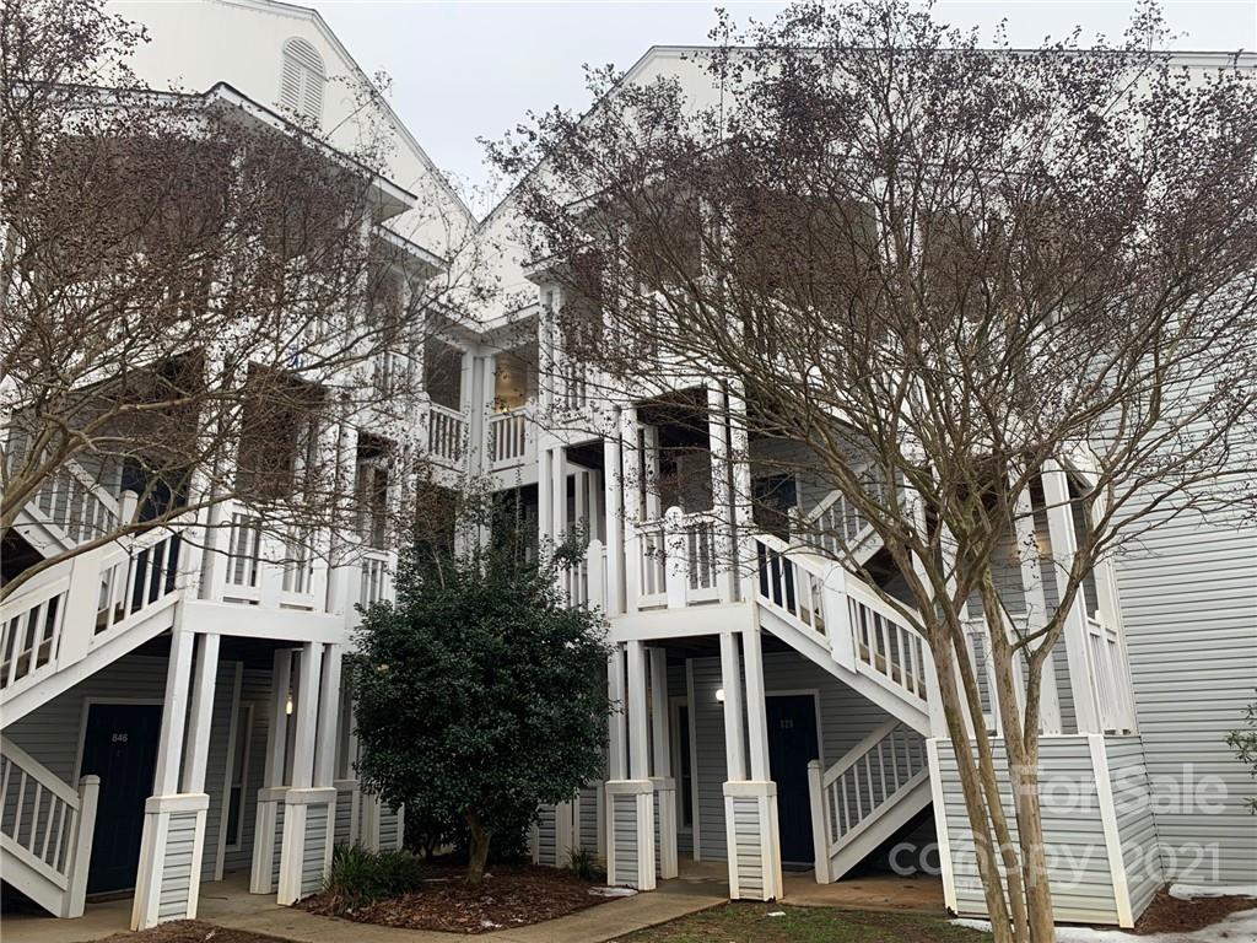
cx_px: 628
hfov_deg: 67.3
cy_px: 472
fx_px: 944
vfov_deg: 53.1
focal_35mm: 26
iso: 25
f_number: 1.8
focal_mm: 4.25
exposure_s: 1/122
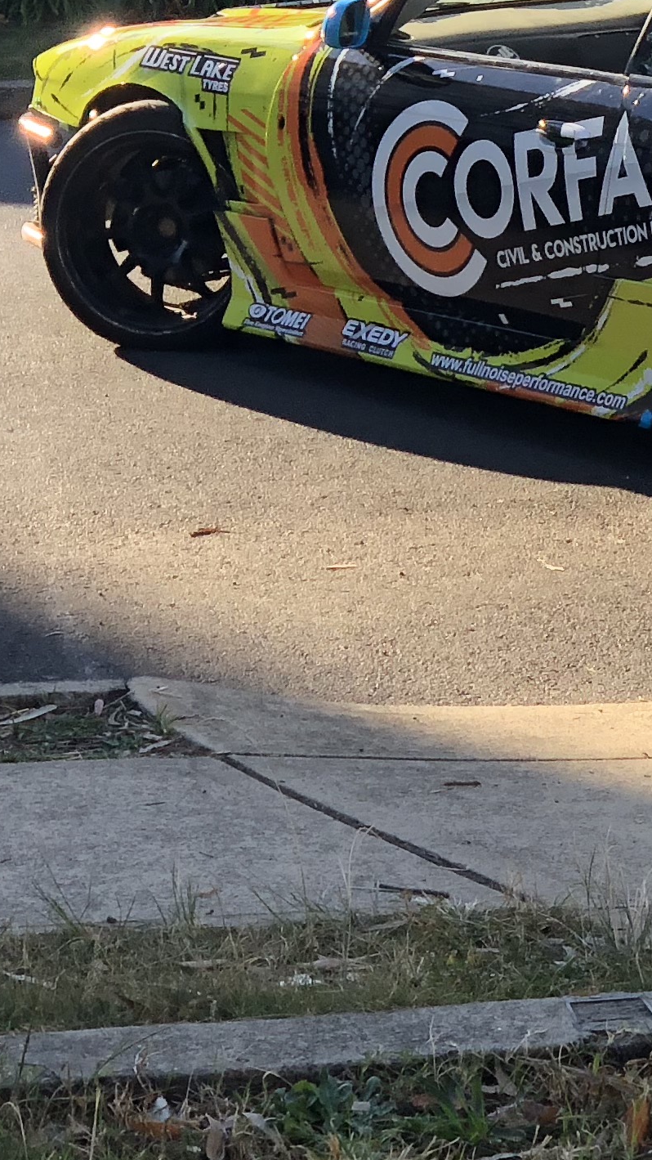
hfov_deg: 7.5
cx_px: 761
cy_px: 237
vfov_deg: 13.3
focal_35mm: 161
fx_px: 4949
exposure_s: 1/211
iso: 16
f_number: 2.4
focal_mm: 6
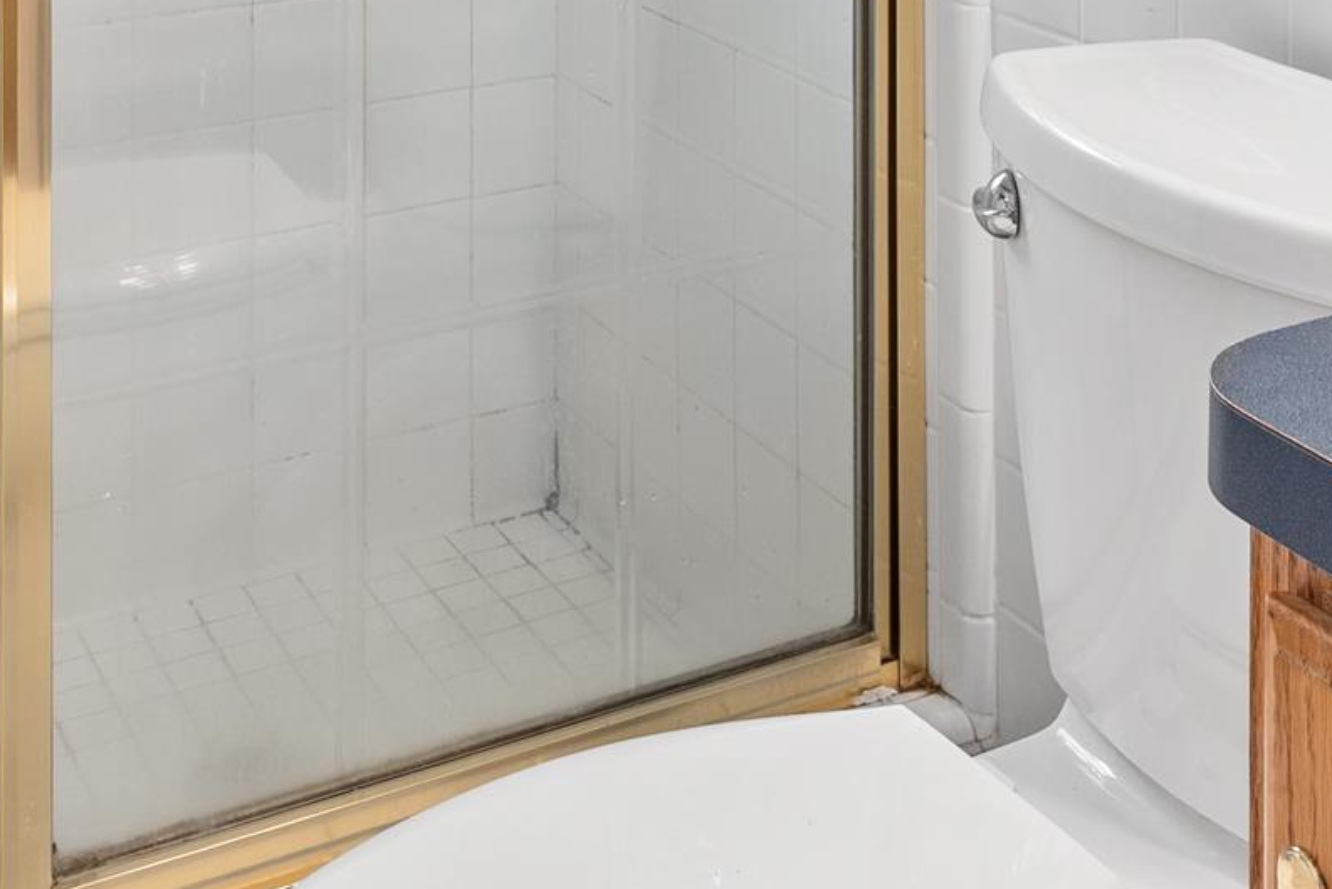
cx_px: 897
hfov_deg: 32.1
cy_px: -425
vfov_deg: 19.3
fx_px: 2294
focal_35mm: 62
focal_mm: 16
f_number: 7.1
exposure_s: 1/4
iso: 400
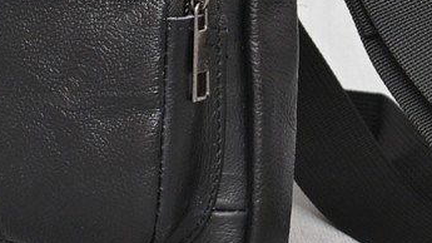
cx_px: 123
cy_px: -99
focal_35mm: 303
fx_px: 3471
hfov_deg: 7.1
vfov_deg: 4.0
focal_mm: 52
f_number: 5.6
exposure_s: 1/60
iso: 100
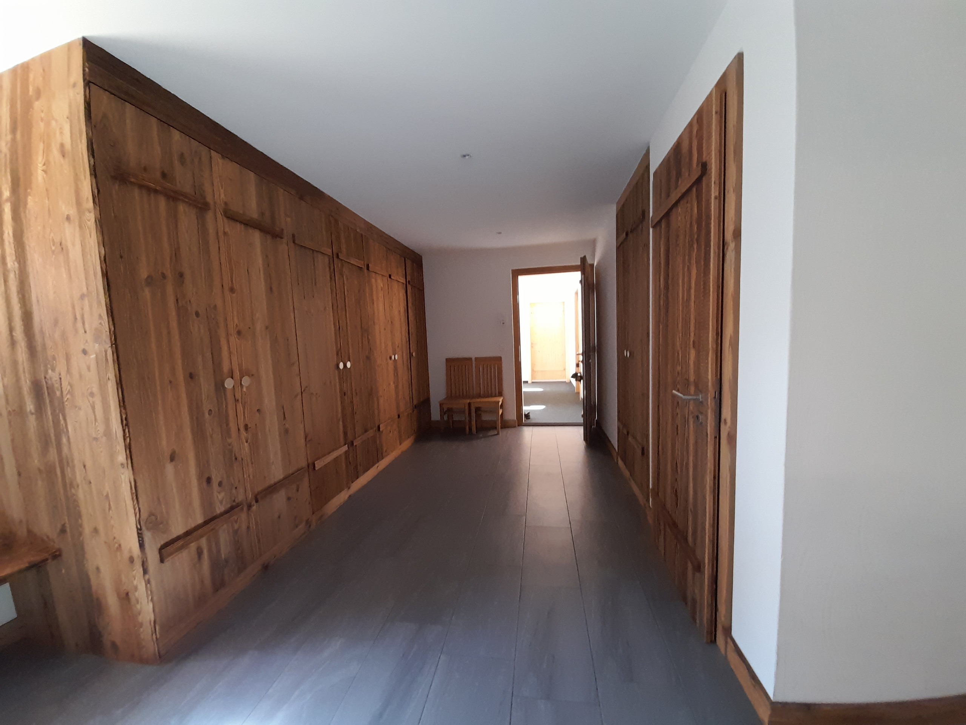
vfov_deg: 89.9
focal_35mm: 13
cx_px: 483
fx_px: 363
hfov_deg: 106.2
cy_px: 362
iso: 200
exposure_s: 1/33
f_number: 2.2
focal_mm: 1.42
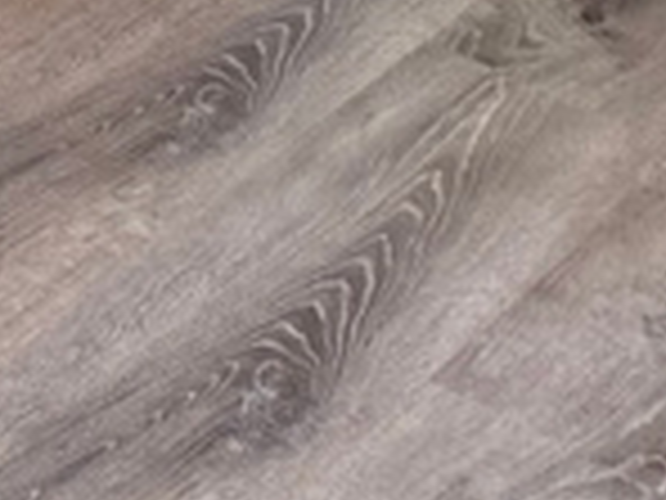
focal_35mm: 166
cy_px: -905
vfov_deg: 7.9
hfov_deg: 8.7
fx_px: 3194
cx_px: -1611
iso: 200
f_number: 1.78
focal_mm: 6.76
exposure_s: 1/121
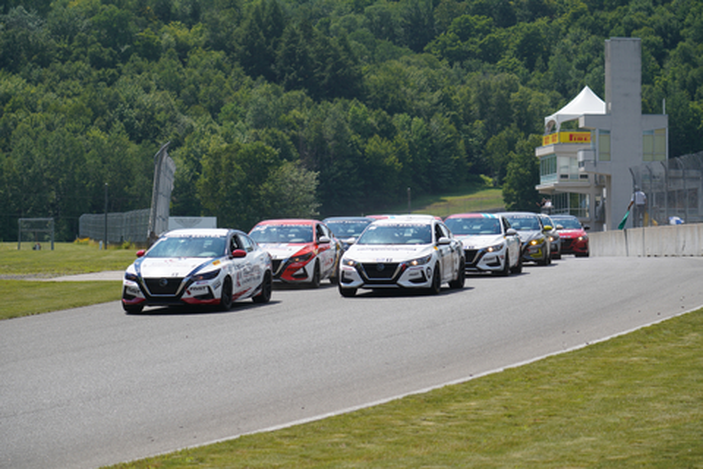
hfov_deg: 14.7
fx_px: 2734
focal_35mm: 140
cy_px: 234
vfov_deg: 9.8
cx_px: 352
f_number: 5.6
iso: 250
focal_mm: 140
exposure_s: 1/1250
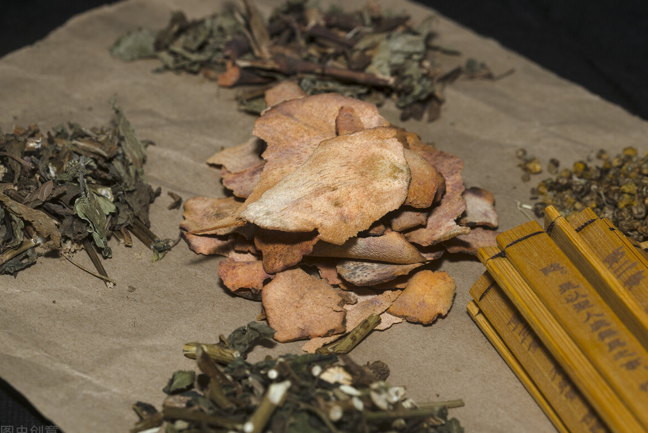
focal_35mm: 93
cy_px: 220
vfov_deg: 14.7
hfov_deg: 21.9
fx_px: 1675
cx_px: 333
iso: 160
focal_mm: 90
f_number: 11
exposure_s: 1/160
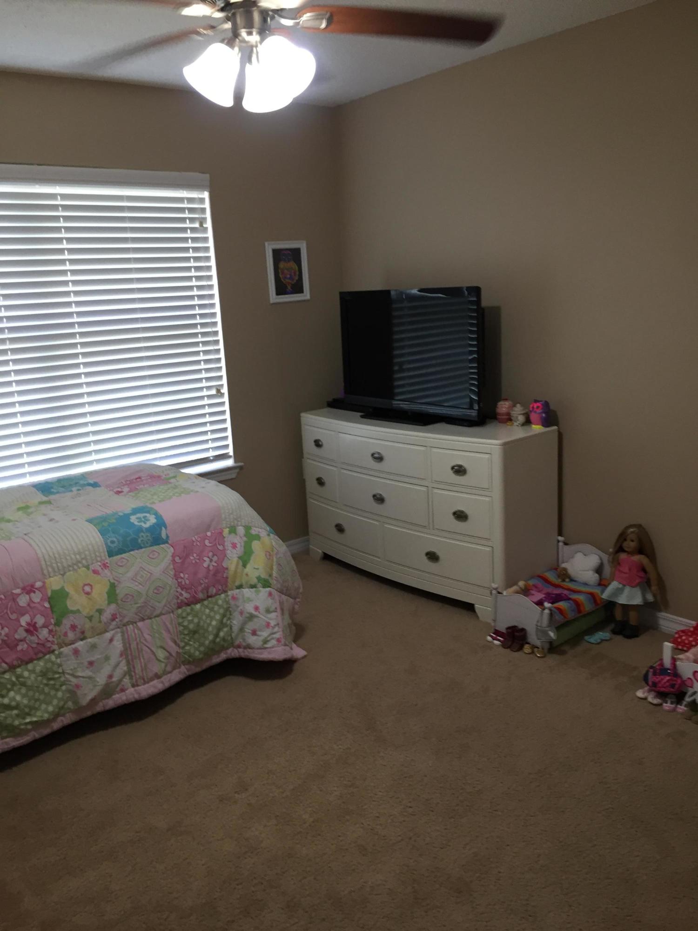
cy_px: 466
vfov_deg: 61.7
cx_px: 349
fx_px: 780
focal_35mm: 29
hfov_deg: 48.2
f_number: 2.2
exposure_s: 1/30
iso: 80
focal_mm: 4.15
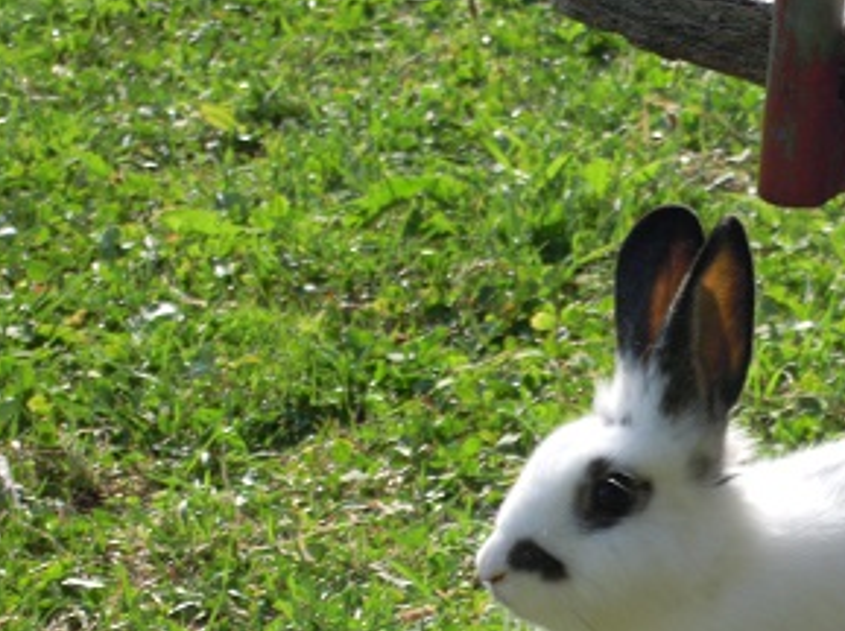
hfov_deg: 8.4
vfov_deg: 6.3
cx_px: 684
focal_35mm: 235
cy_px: 640
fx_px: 5729
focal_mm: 20.3
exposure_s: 1/250
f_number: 5.9
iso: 100
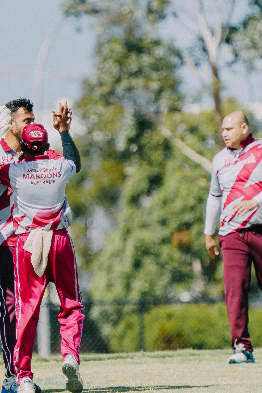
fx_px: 11158
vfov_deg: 2.0
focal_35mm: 1022
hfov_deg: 1.3
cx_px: 63
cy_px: 186
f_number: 6.3
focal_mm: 600
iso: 250
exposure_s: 1/1000
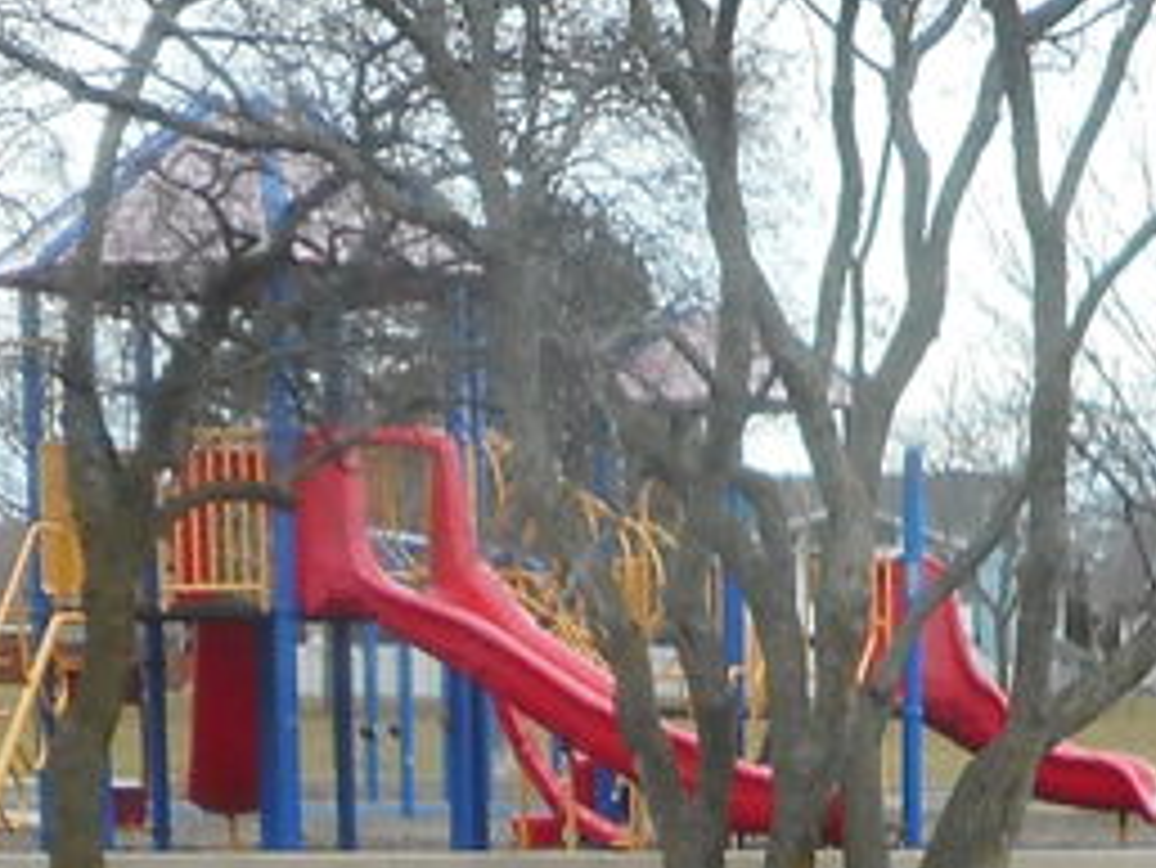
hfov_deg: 14.0
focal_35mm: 140
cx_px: 954
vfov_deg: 9.5
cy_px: 2010
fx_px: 4677
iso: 80
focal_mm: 4.5
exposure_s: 1/125
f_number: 3.7
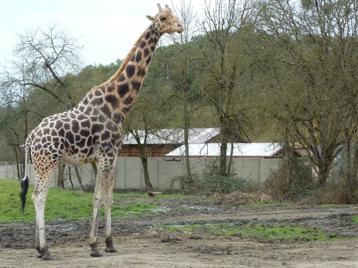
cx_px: 179
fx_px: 652
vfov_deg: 23.3
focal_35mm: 63
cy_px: 134
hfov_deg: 30.7
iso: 250
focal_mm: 10.3
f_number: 4
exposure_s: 1/500
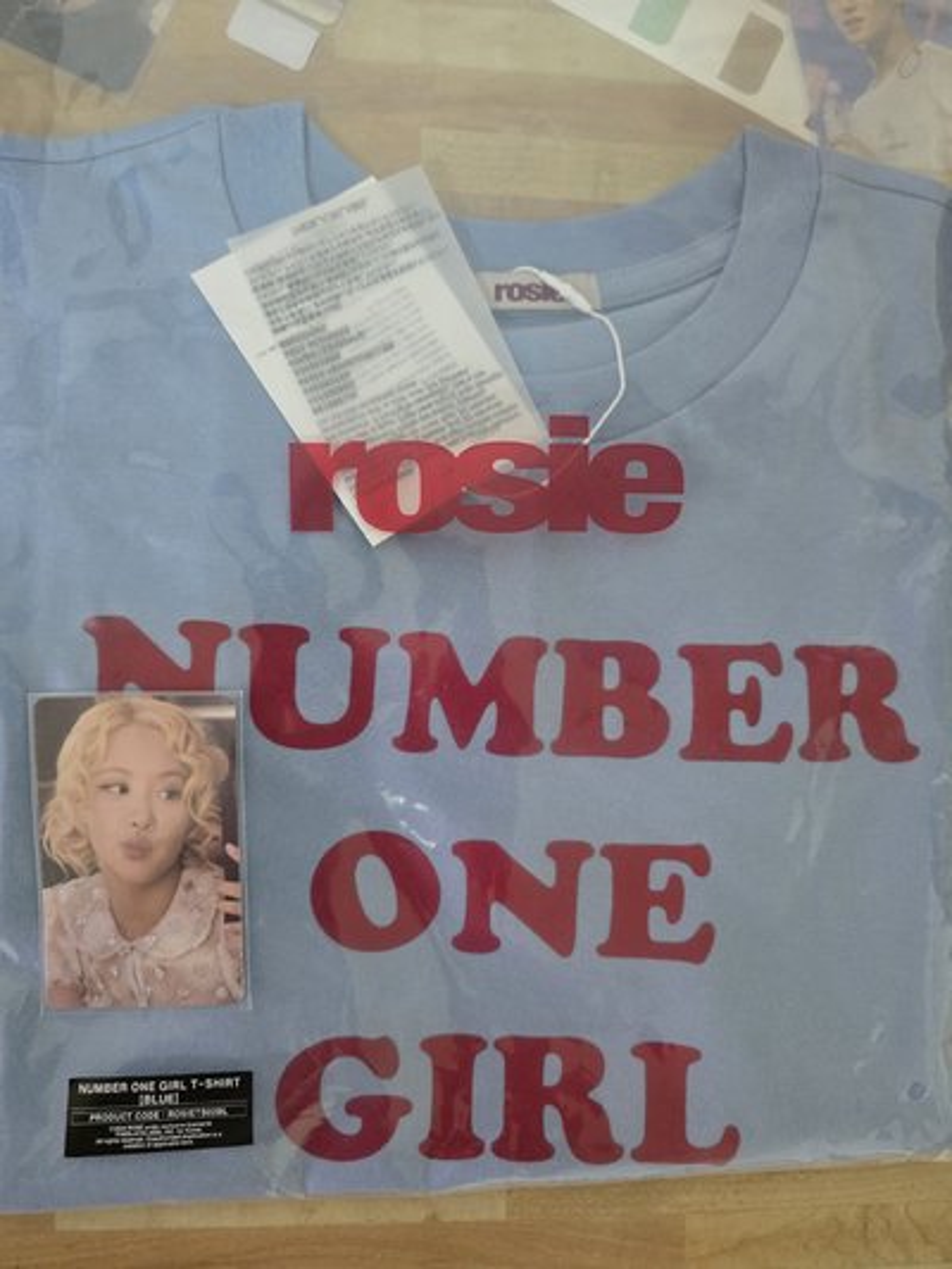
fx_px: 843
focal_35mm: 23
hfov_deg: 58.9
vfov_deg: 73.9
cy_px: 634
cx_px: 476
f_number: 1.7
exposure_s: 1/60.2
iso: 1000
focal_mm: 6.3
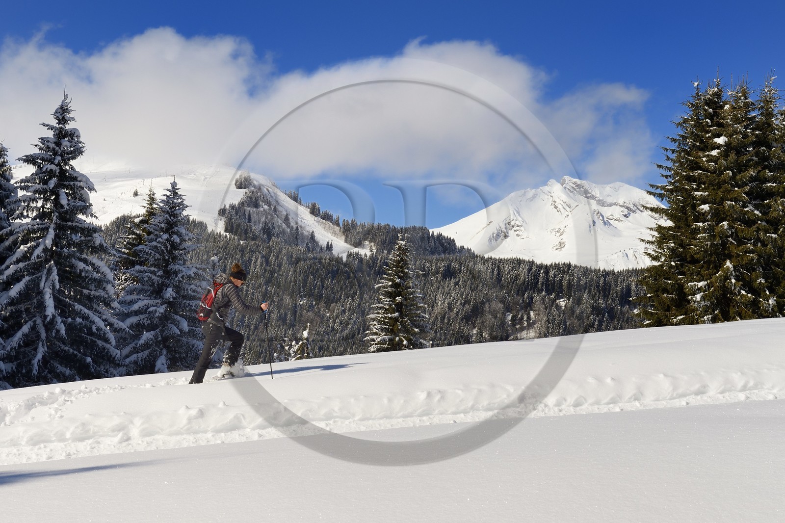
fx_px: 1090
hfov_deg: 39.6
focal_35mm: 50
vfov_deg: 27.0
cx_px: 392
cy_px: 262
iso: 200
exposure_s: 1/250
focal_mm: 50
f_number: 18
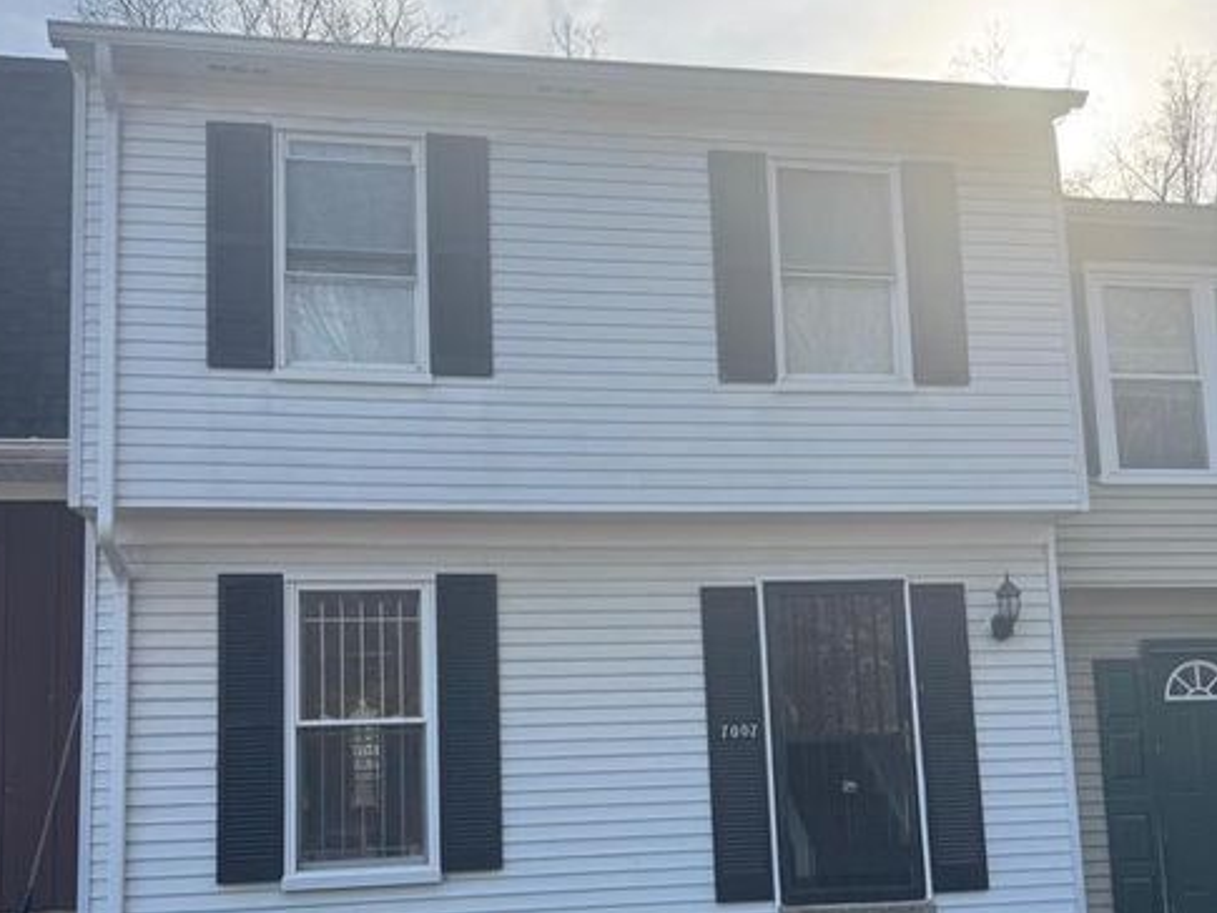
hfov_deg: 55.3
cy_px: 648
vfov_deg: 42.1
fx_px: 1160
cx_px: 592
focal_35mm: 33
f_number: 1.78
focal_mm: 6.76
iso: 80
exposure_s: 1/1869
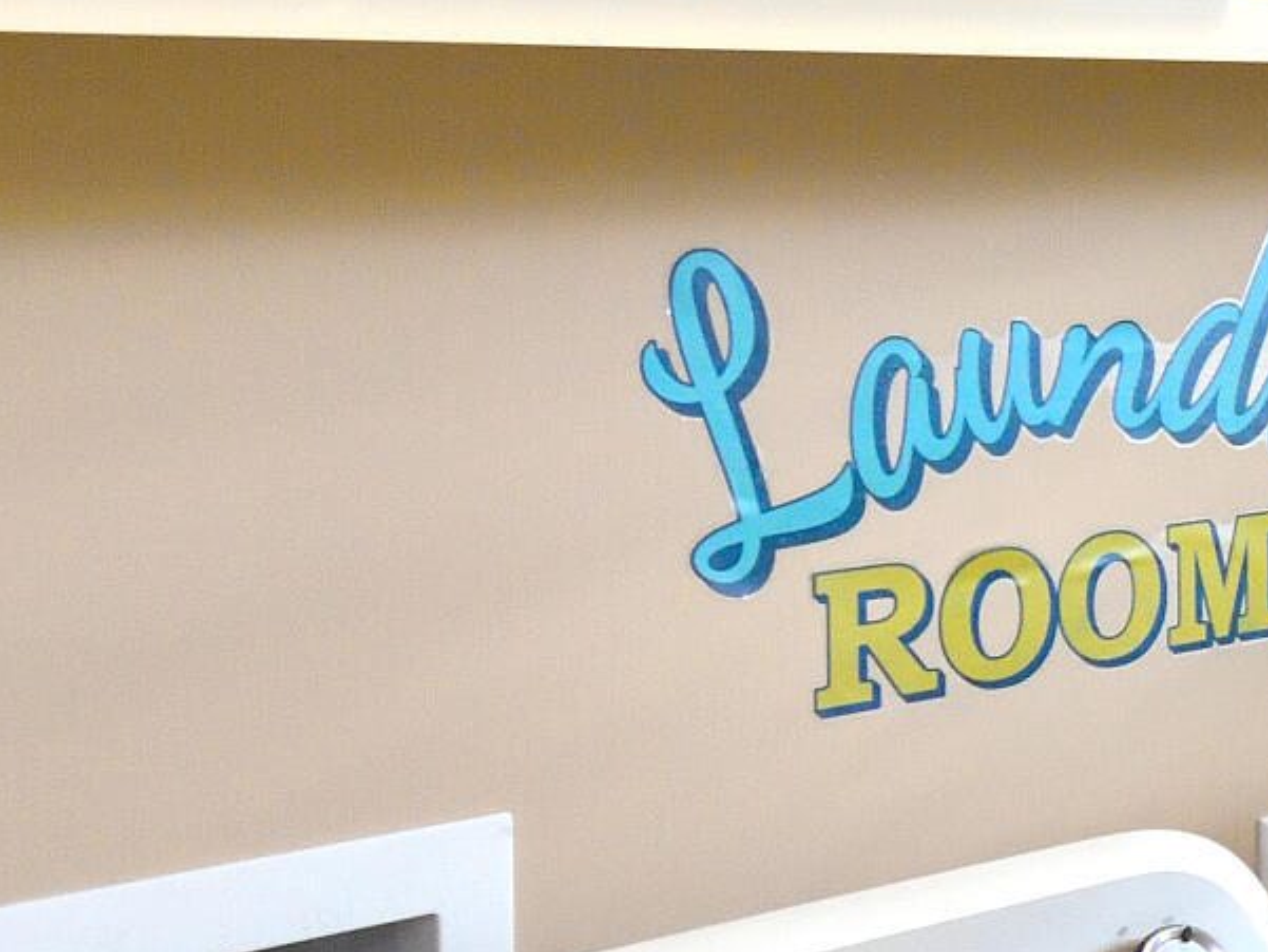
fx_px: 2638
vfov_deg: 20.4
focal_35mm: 72
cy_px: 334
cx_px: 2270
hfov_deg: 19.9
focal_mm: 10
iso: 1000
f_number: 4.5
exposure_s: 1/60
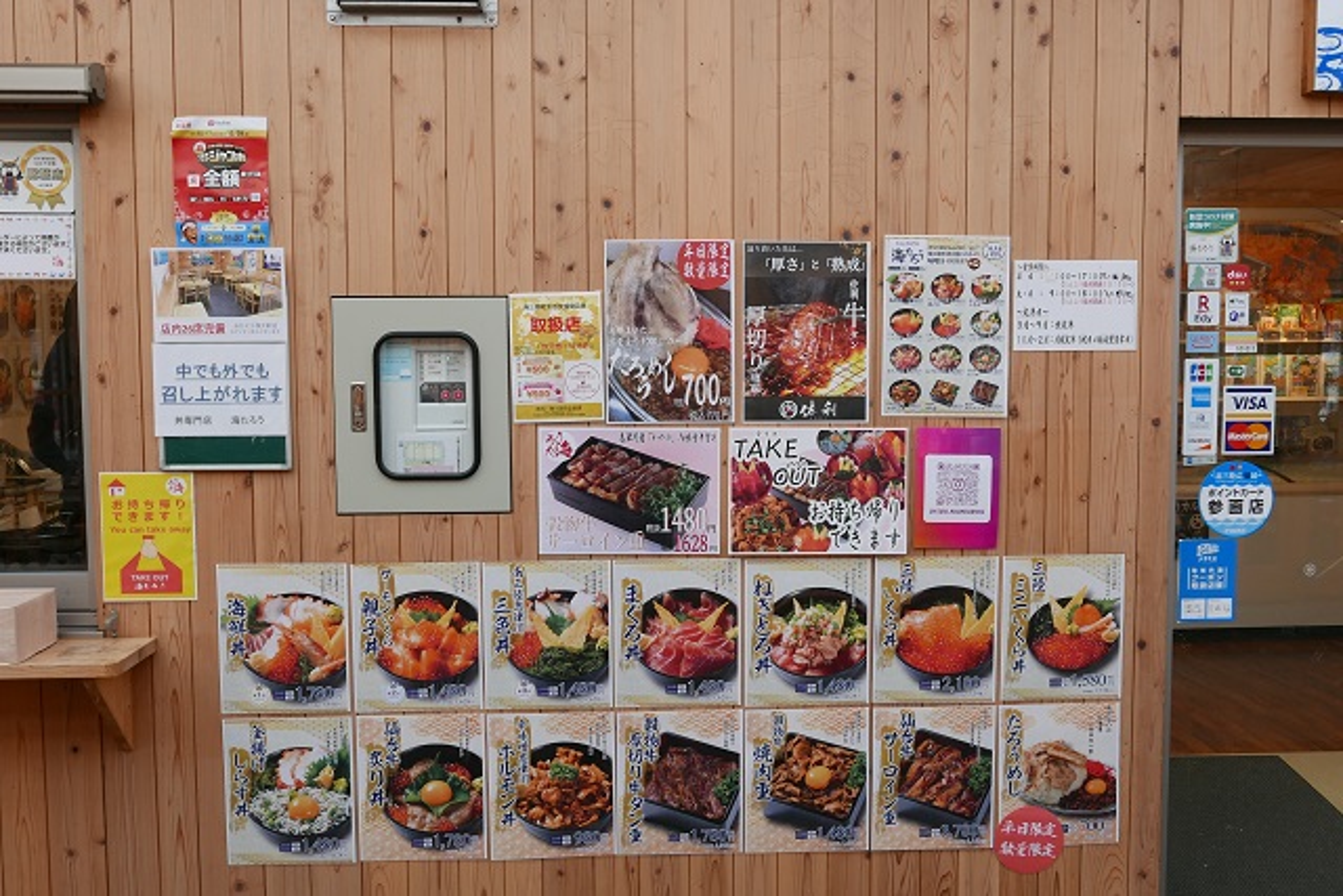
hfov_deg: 54.4
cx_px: 672
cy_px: 448
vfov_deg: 37.9
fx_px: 1306
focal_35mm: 35
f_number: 5
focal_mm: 15.9
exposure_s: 1/125
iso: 400
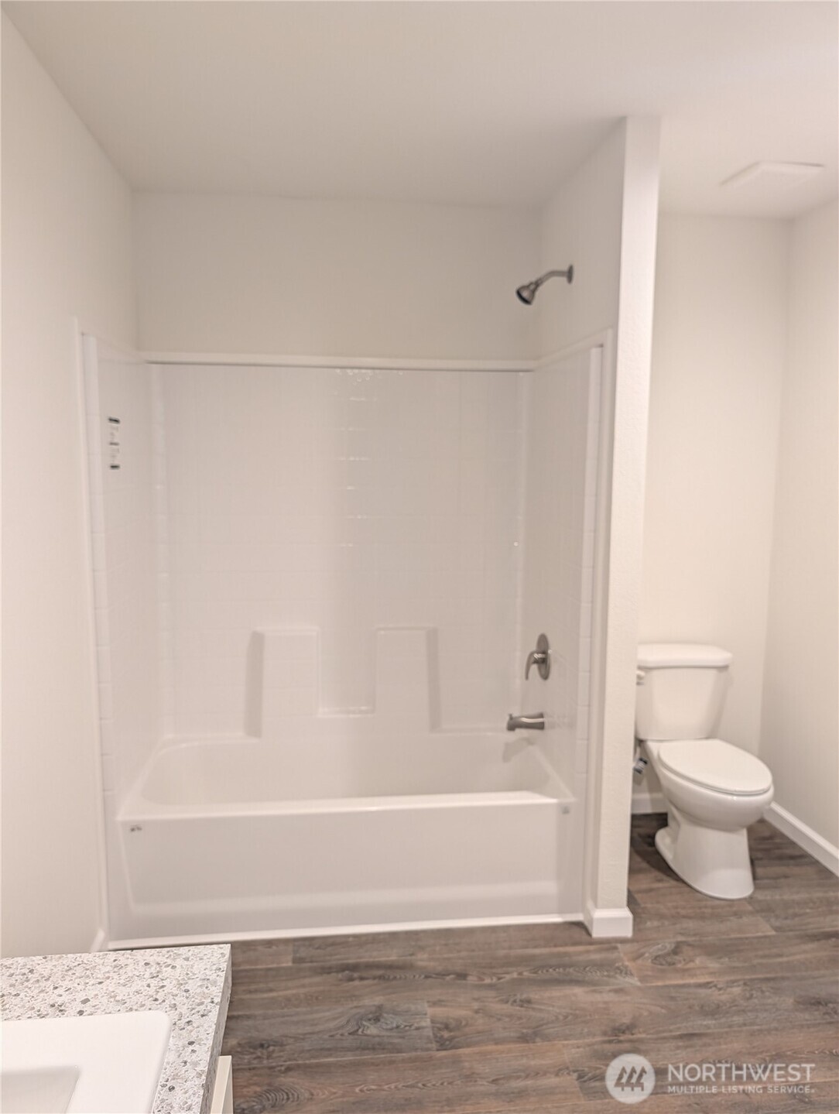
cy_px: 557
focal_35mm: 24
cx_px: 420
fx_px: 773
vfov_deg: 71.5
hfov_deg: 57.0
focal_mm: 6.9
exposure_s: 1/40
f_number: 1.68
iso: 93
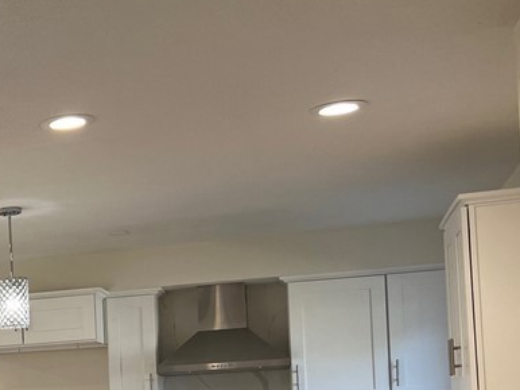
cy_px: 393
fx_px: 1036
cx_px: -125
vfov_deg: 20.6
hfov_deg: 25.0
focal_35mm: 69
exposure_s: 1/120
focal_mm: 5.7
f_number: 1.5
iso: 64
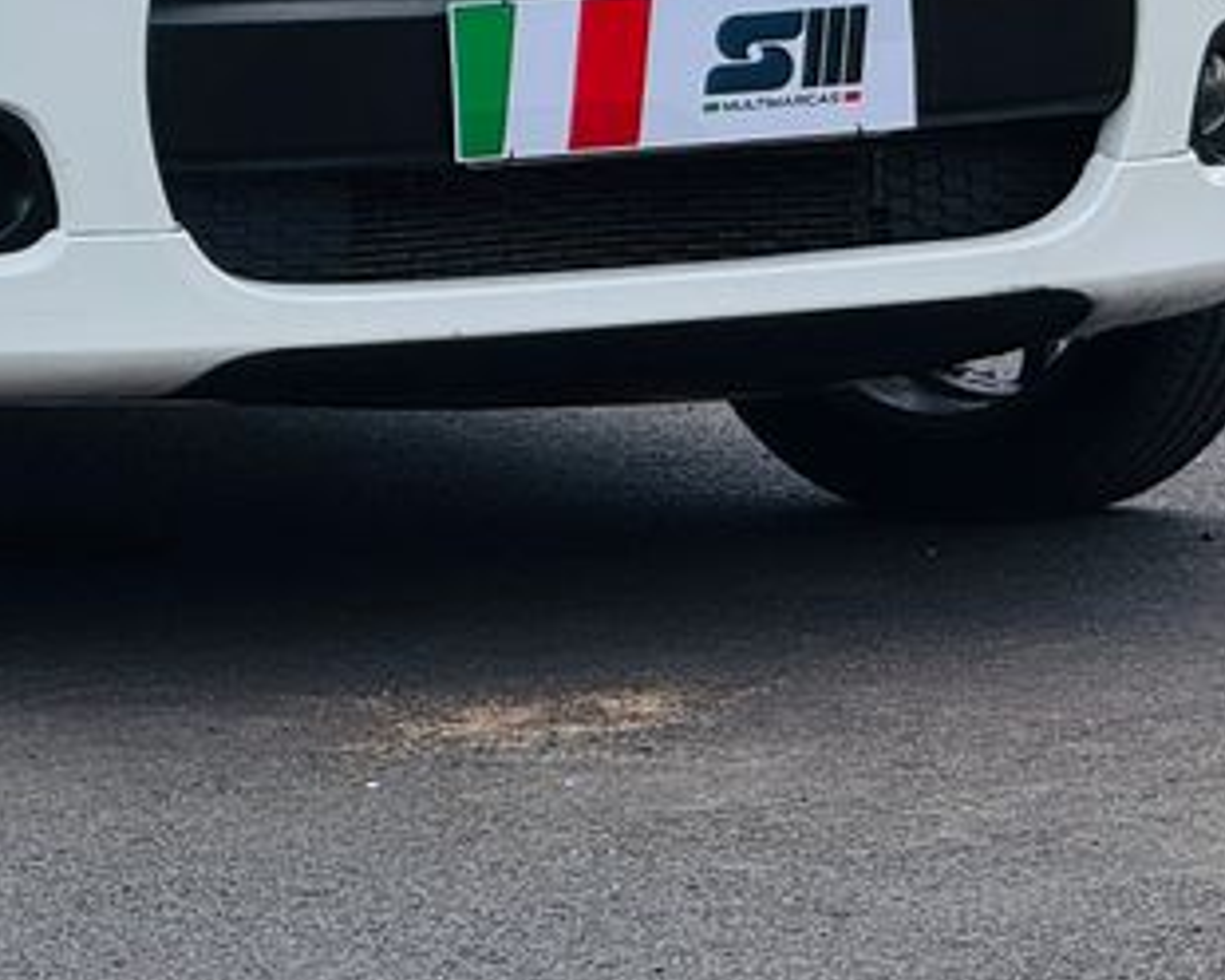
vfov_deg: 4.3
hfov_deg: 5.3
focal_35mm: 361
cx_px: -152
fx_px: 13088
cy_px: -190
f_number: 2.8
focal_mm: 15.66
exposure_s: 1/2611
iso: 50
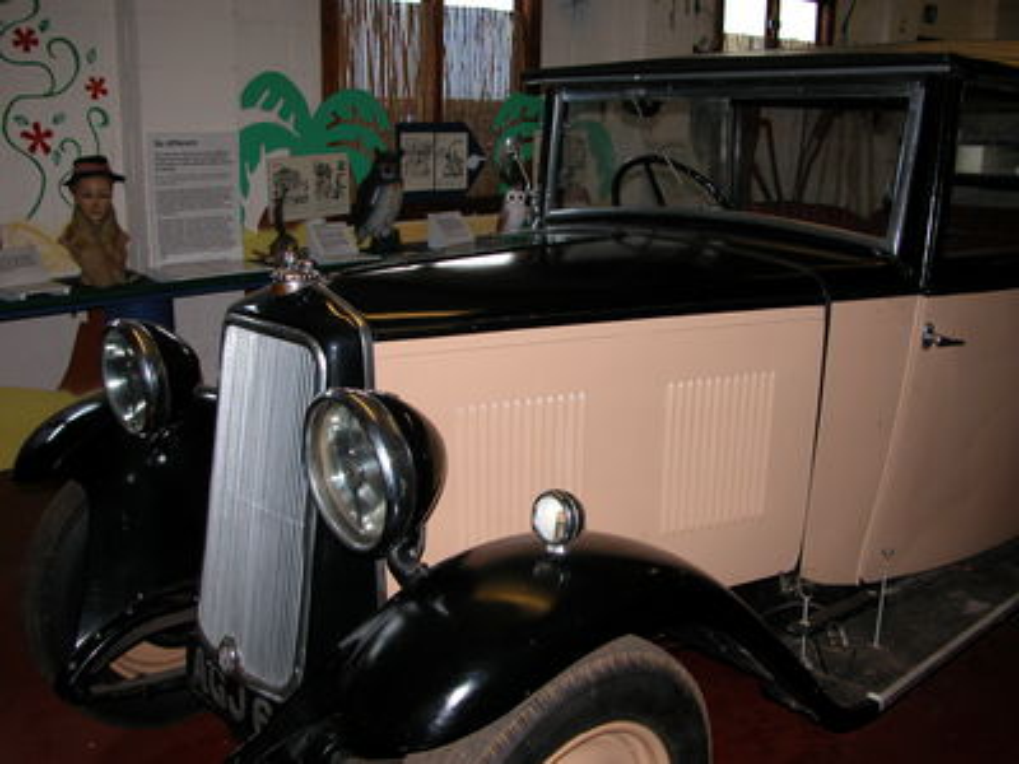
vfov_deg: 40.7
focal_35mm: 35
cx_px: 510
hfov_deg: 52.6
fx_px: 1030
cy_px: 382
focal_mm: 8.9
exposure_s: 1/60
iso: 100
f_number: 2.8
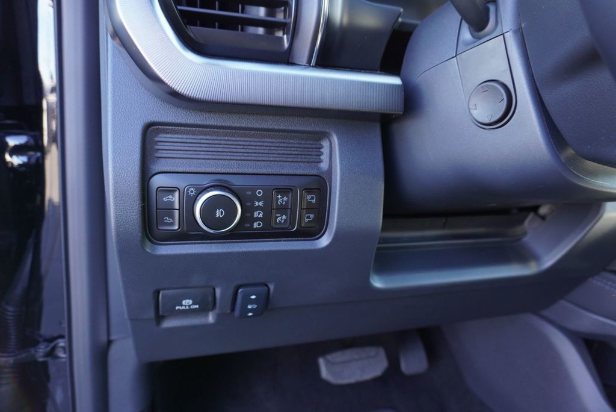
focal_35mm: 24
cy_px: 206
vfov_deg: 53.2
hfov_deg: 73.7
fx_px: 411
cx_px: 308
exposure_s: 1/60
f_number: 4
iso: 400
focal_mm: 16
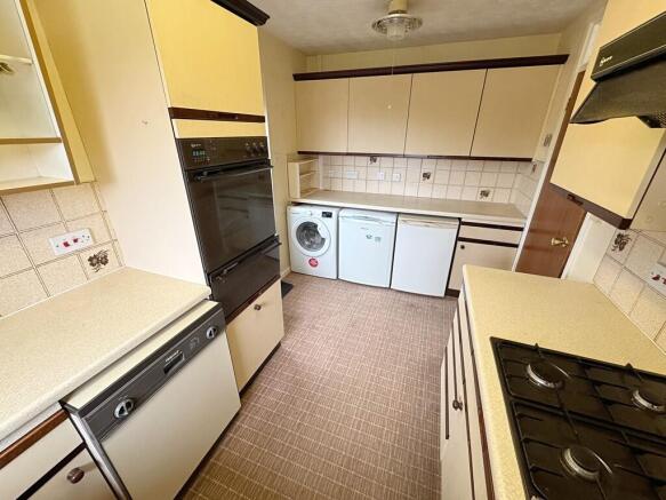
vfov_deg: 85.7
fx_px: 269
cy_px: 250
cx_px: 333
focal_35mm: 14
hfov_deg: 102.1
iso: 250
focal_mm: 2.22
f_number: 2.2
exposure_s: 1/100
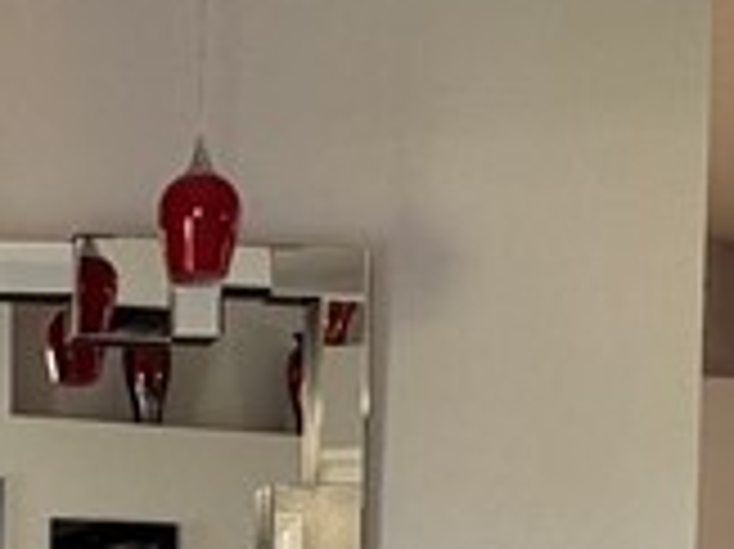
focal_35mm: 88
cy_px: 760
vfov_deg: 15.7
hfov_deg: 21.4
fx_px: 1865
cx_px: -9
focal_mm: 2.22
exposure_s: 1/60
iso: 200
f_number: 2.2
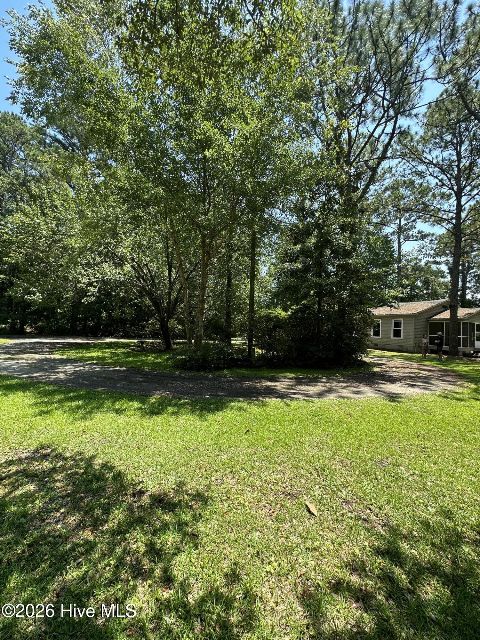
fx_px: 259
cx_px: 240
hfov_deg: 85.7
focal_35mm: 14
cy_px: 320
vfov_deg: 102.1
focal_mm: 2.22
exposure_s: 1/409
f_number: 2.2
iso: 40
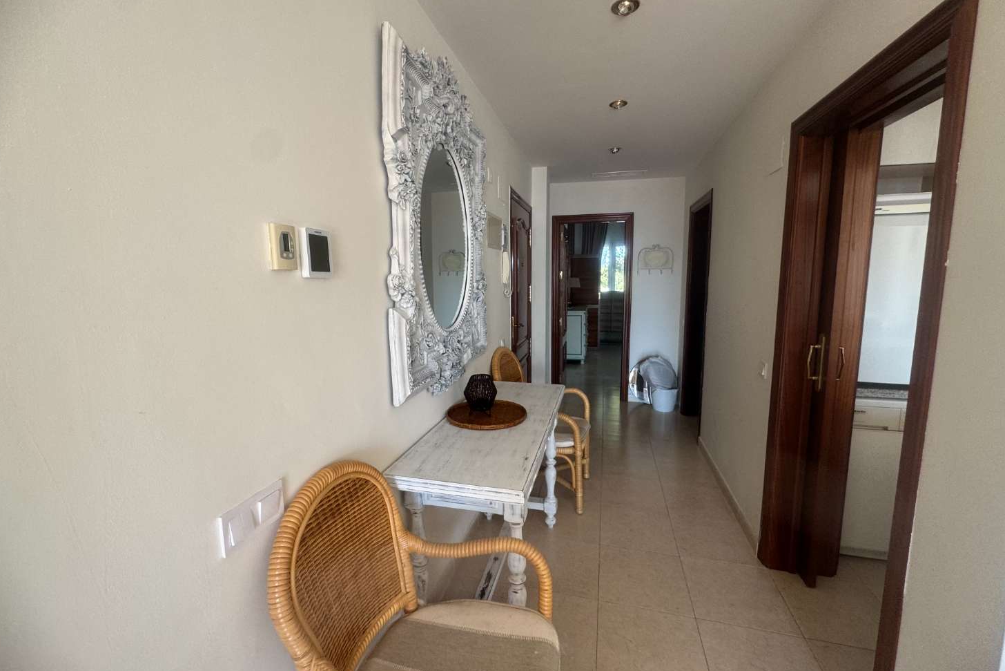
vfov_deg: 77.3
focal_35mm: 15
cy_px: 328
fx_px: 419
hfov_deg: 100.4
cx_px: 496
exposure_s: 1/99
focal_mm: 2.22
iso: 125
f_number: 2.2
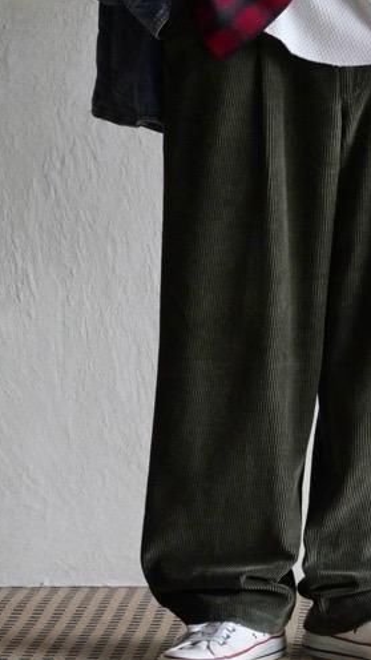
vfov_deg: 14.3
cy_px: 203
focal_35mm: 150
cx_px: 310
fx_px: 2623
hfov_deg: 8.1
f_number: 3.9
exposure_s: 1/80
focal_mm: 40
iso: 3200
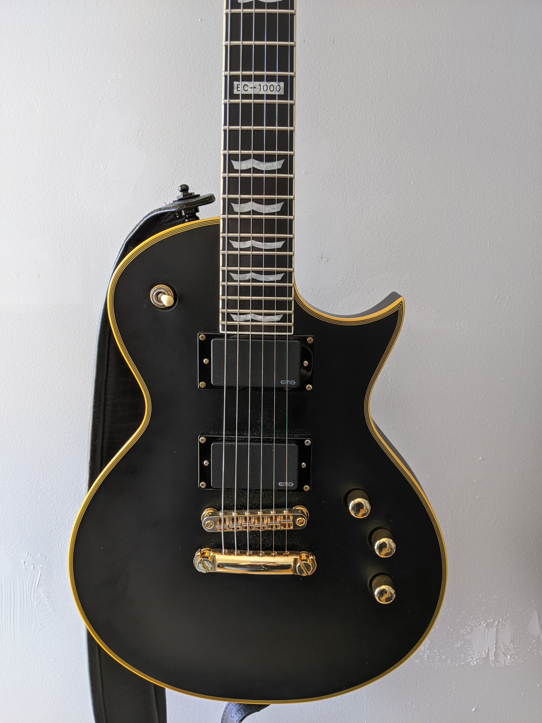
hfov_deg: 51.4
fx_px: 564
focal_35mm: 27
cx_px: 271
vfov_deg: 65.3
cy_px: 362
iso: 110
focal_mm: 4.44
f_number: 1.8
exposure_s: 1/24
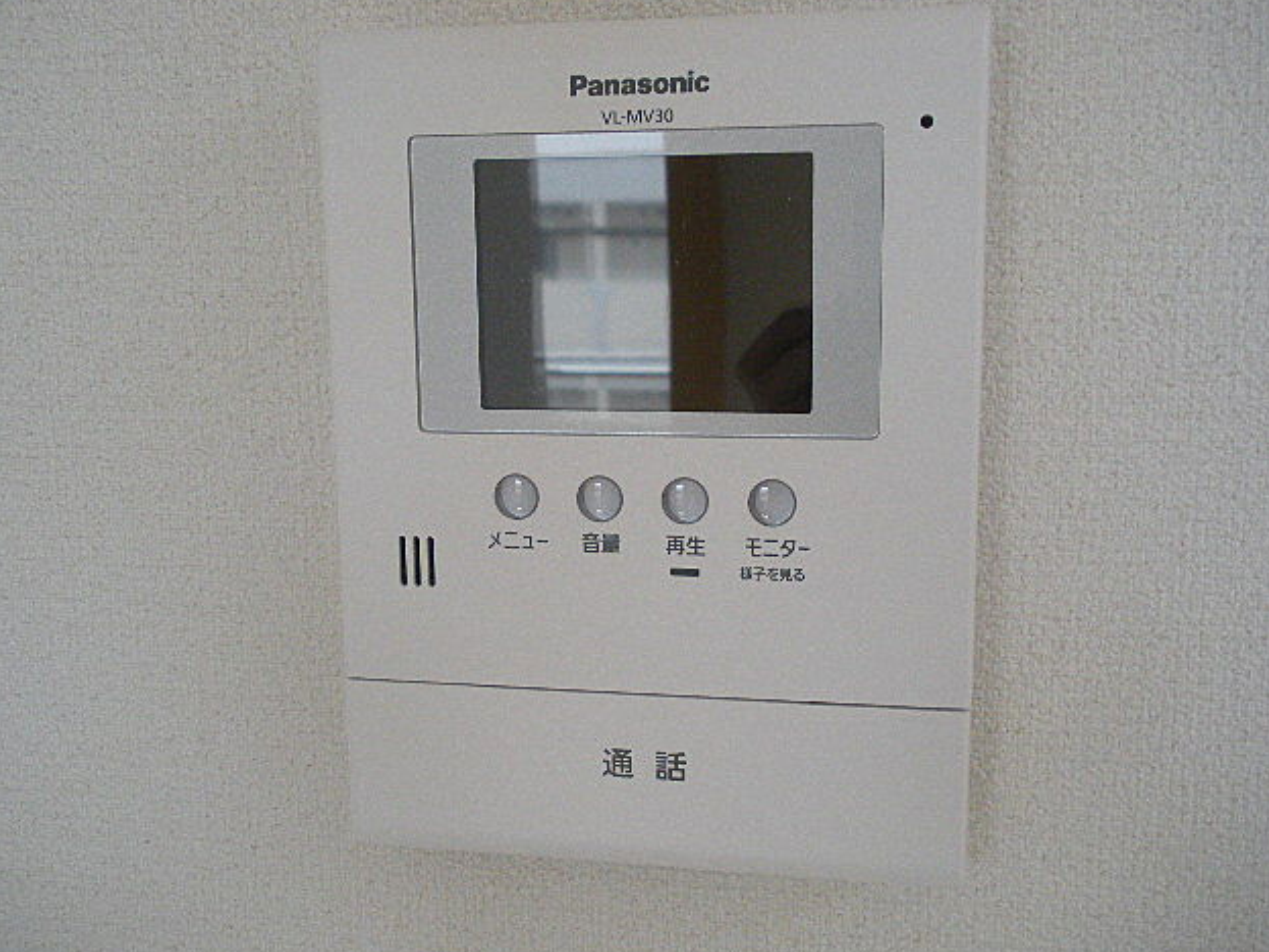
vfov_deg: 38.7
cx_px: 644
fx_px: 1356
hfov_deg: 50.1
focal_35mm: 37
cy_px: 475
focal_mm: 6.3
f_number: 3.5
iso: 170
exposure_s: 1/60
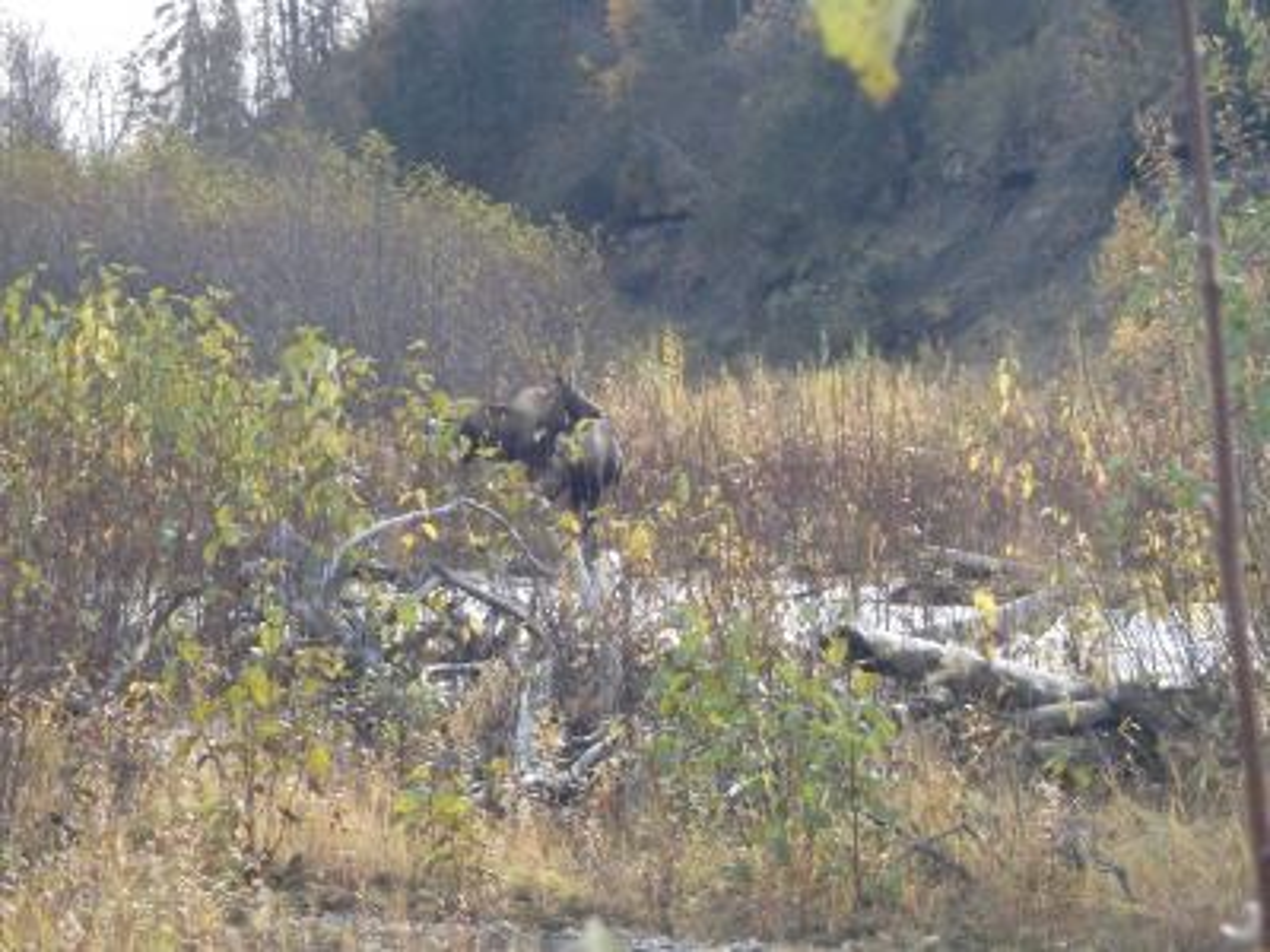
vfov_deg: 10.6
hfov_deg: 14.1
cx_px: 635
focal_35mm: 140
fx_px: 5136
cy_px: 476
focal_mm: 25
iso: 1000
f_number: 5.9
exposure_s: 1/1000
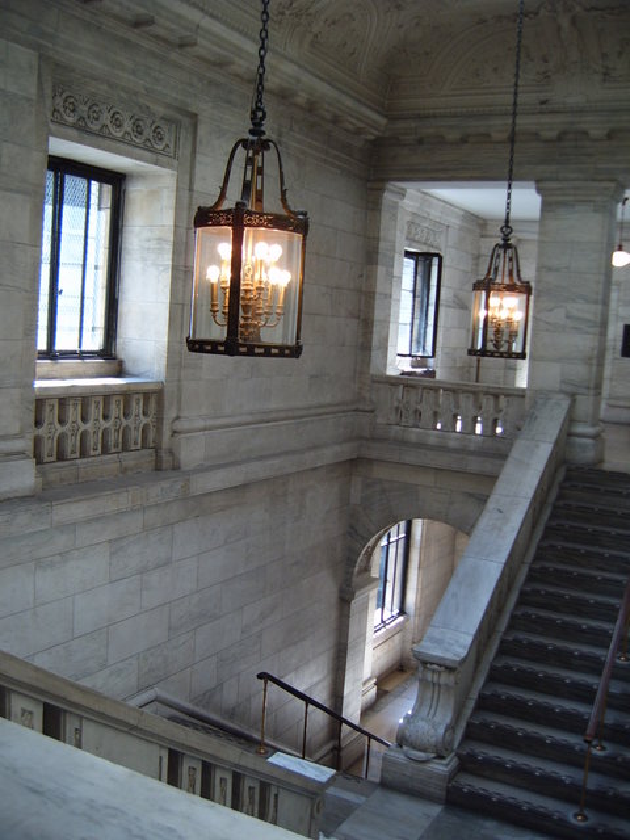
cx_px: 315
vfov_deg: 50.1
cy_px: 420
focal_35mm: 37
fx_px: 898
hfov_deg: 38.7
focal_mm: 6.2
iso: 63
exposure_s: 1/45
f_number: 2.9
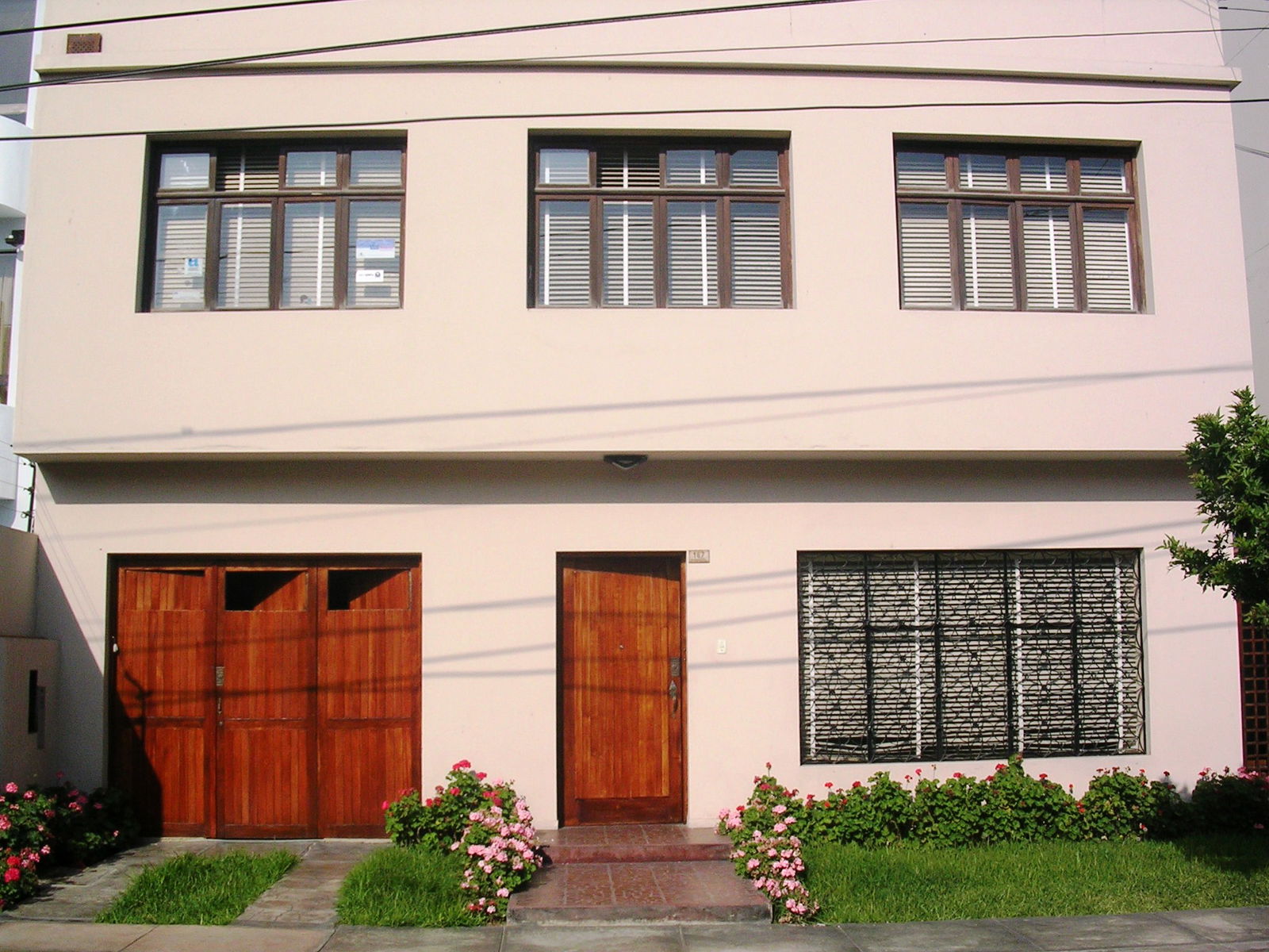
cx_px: 634
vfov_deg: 37.7
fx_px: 1393
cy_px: 476
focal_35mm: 38
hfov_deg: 49.0
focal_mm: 5.8
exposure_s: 1/607
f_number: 5.6
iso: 50
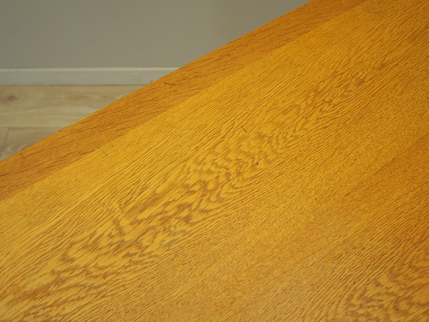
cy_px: 161
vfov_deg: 41.8
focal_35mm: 34
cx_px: 214
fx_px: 421
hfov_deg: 54.0
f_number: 4.5
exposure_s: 1/20
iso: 320
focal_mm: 17
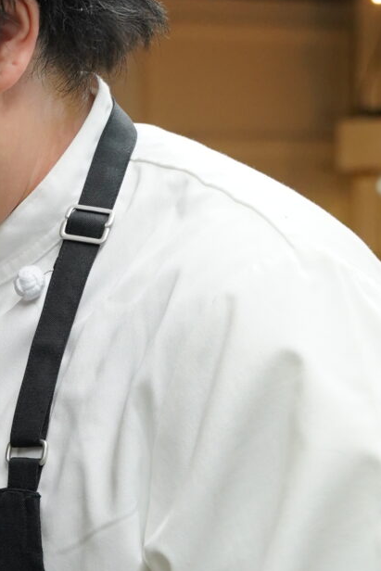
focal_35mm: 164
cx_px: -250
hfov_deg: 8.2
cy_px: 620
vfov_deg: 12.3
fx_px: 2596
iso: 1250
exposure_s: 1/160
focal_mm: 39.4
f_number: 4.5
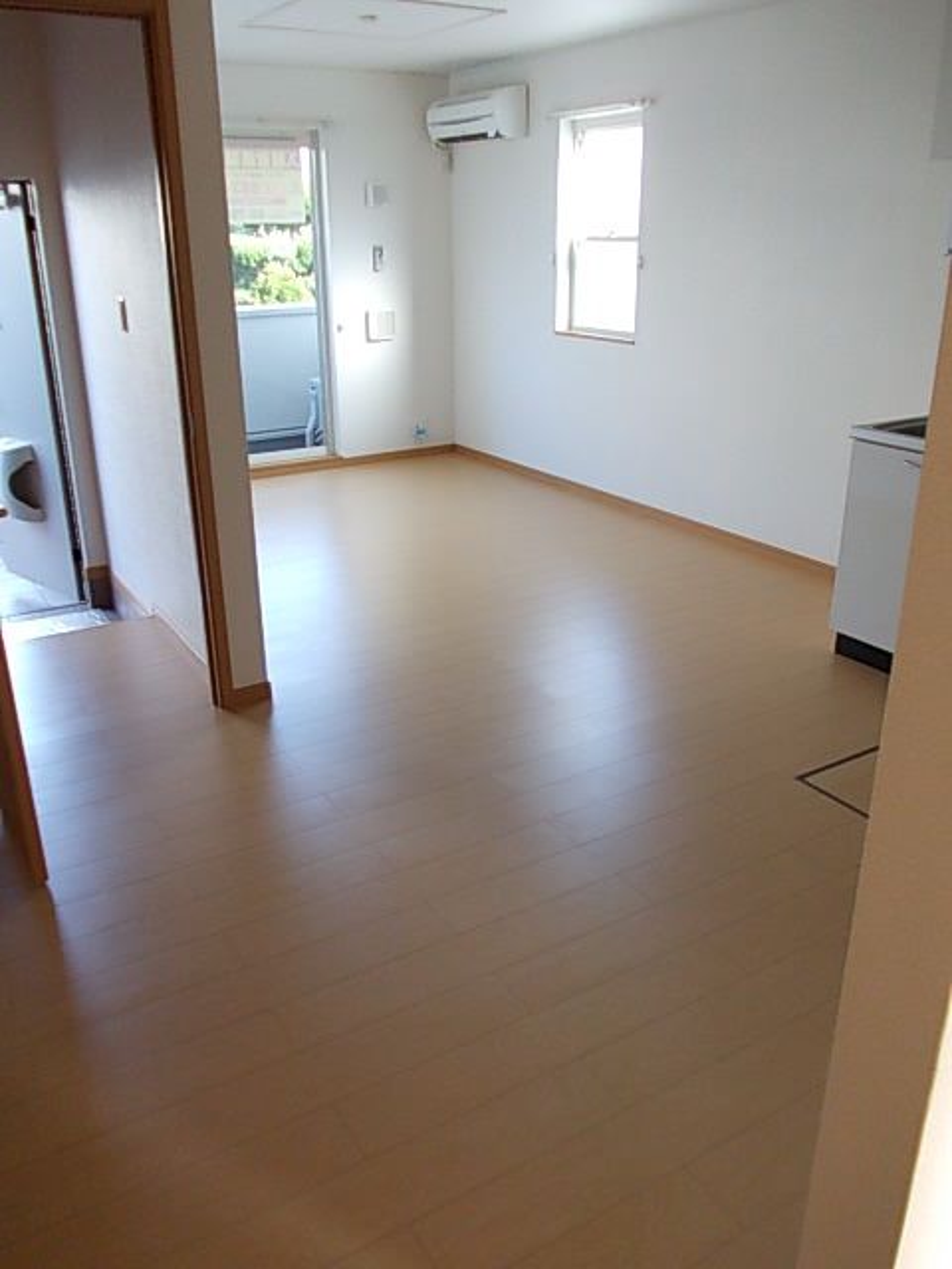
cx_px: 476
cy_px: 634
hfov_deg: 49.7
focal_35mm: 28
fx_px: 1027
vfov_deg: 63.4
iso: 200
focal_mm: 4
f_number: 2.7
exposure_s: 1/80
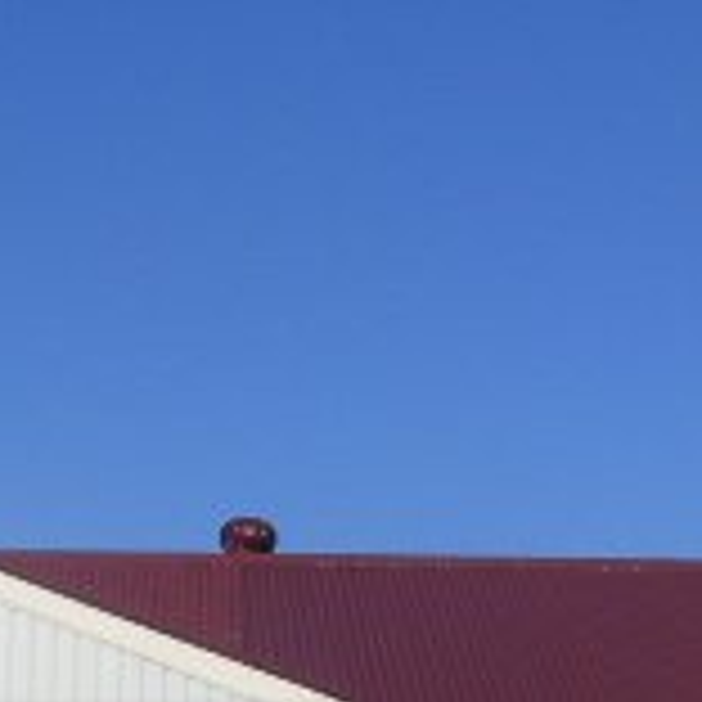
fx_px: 3487
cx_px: 171
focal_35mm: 152
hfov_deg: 11.5
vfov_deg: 11.3
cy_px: 788
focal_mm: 8.7
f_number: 7.2
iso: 50
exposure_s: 1/351
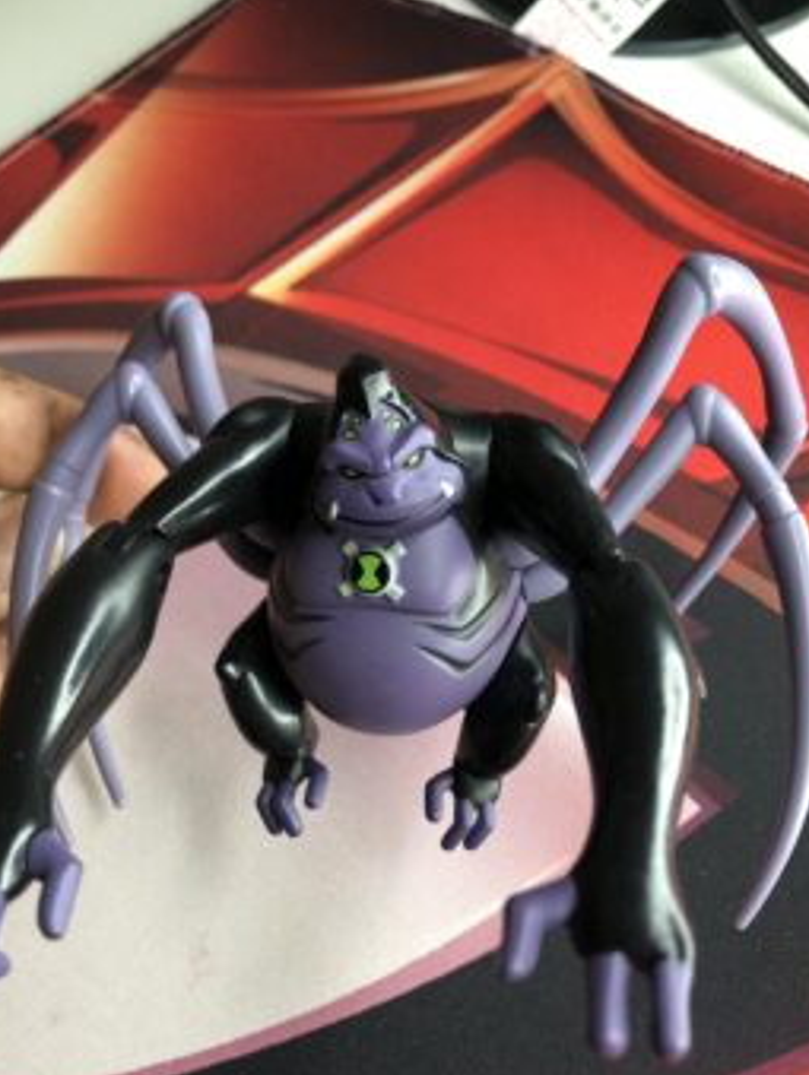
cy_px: 622
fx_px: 1026
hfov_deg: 43.0
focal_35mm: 33
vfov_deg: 55.1
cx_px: 406
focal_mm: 3.99
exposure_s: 1/100
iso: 32
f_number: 1.8
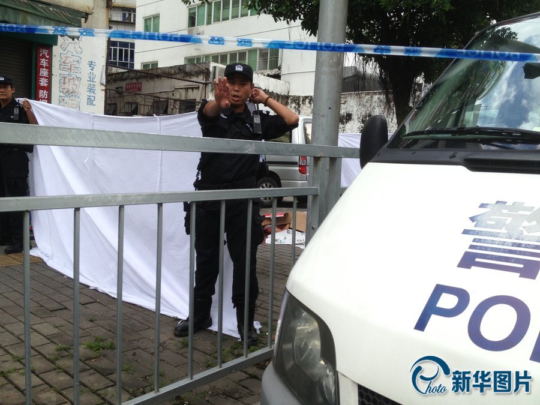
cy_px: 202
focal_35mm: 35
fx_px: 546
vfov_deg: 40.7
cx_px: 270
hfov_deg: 52.6
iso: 50
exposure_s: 1/497
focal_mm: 4.28
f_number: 2.4
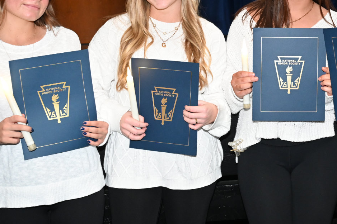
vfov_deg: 18.6
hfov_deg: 27.1
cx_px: 277
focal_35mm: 73
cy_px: 70
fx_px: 683
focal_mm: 38
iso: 3200
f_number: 4
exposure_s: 1/60
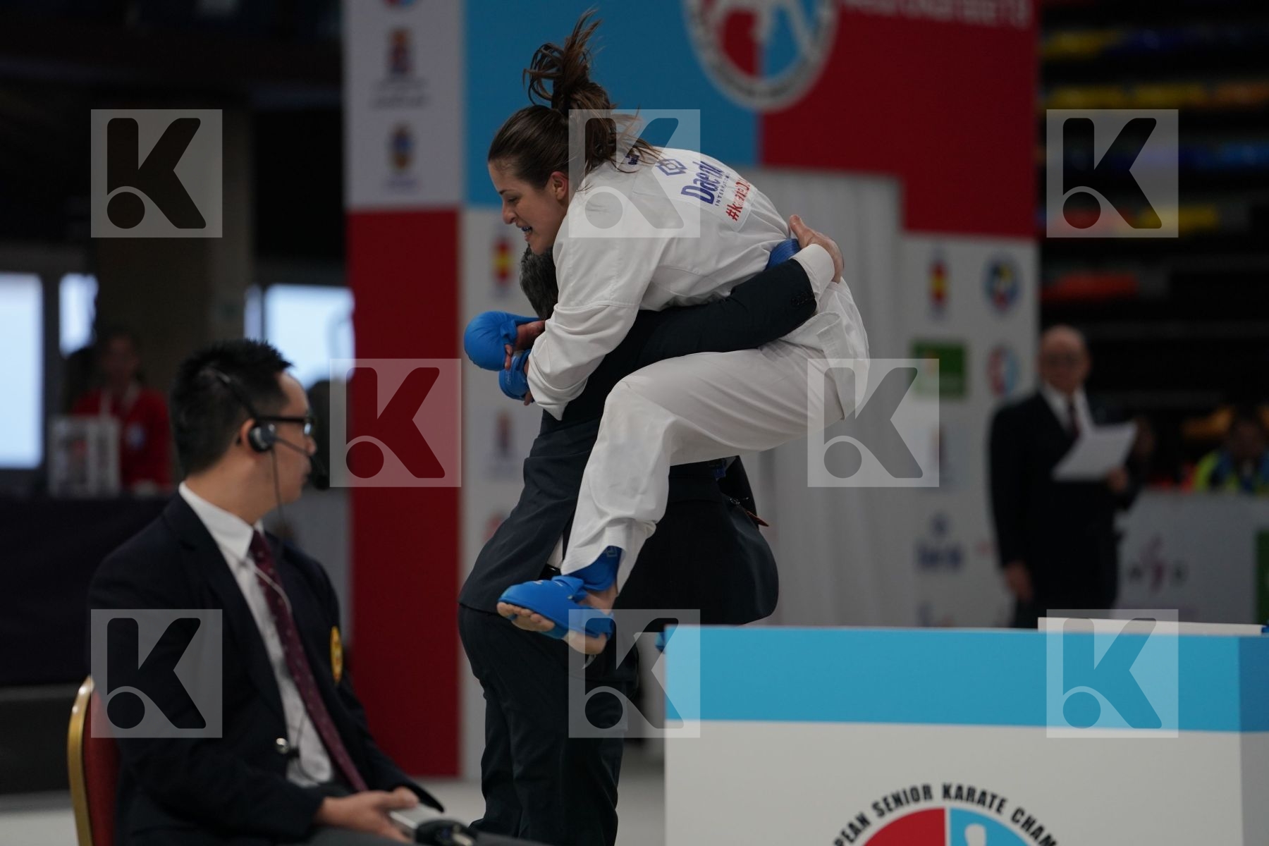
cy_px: 423
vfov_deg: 6.9
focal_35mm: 200
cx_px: 634
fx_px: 7049
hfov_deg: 10.3
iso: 800
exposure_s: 1/1000
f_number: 2.8
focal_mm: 200
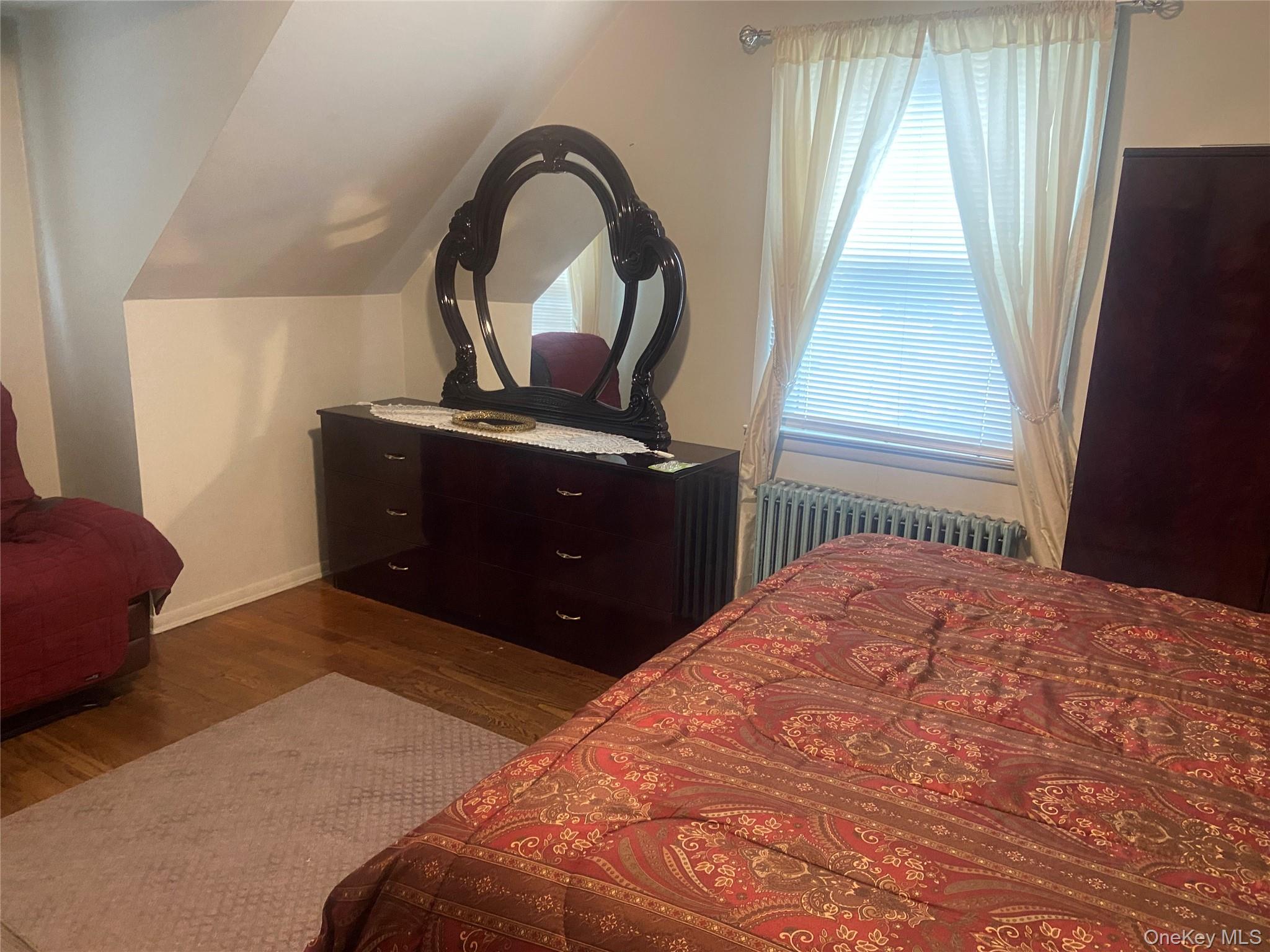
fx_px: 954
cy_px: 476
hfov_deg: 67.3
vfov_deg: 53.1
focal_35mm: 26
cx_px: 635
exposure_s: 1/60
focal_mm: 4.25
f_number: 1.8
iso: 320
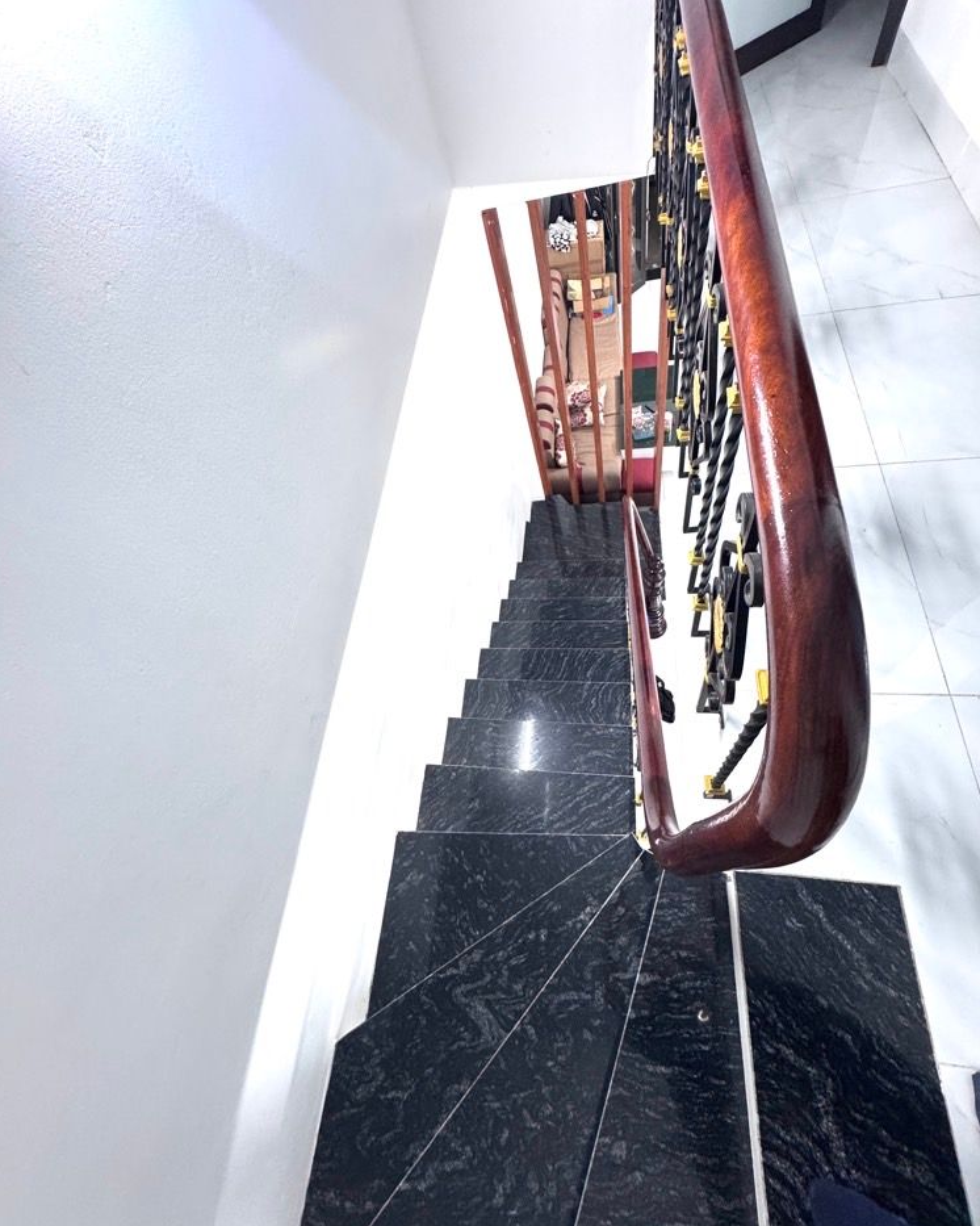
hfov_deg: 84.0
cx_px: 498
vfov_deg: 96.7
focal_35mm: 15
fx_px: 544
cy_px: 586
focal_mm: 2.22
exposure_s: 1/50
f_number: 2.2
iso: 250
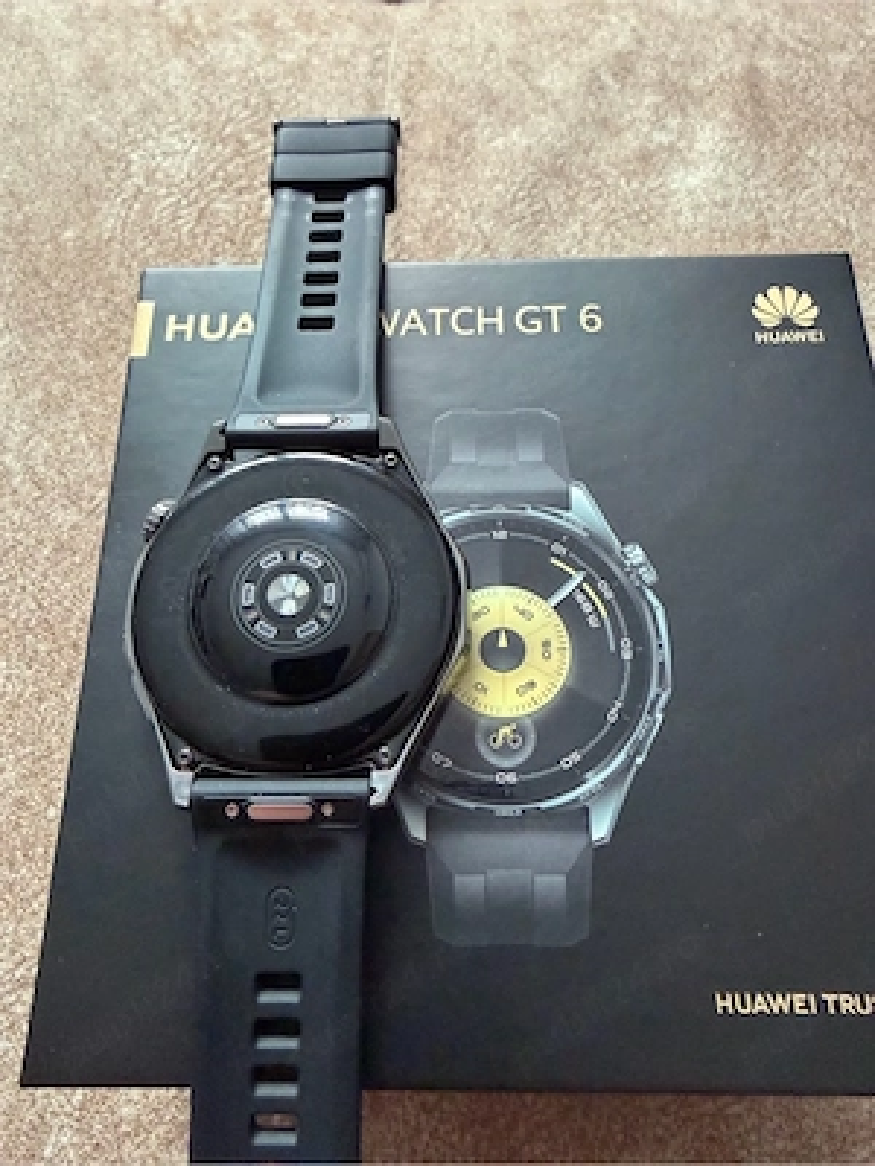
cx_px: 438
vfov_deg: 71.6
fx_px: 809
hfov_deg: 56.8
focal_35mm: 24
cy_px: 583
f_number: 2.2
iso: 800
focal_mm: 2.22
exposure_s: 1/50
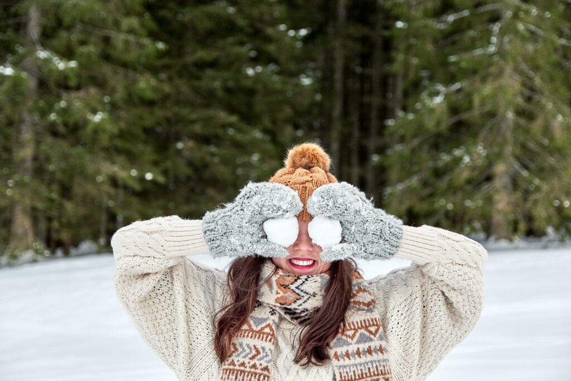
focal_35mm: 66
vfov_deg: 20.6
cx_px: 286
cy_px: 190
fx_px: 1047
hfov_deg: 30.5
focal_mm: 44
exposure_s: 1/1250
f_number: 2.8
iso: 200
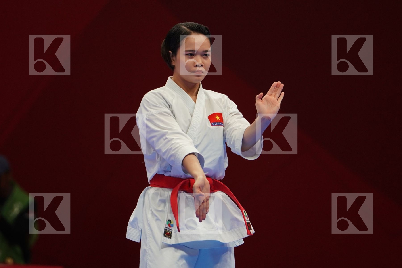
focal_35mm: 420
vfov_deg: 3.3
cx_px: 201
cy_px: 134
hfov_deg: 4.9
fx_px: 4690
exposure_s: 1/500
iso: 1000
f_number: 4
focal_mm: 280
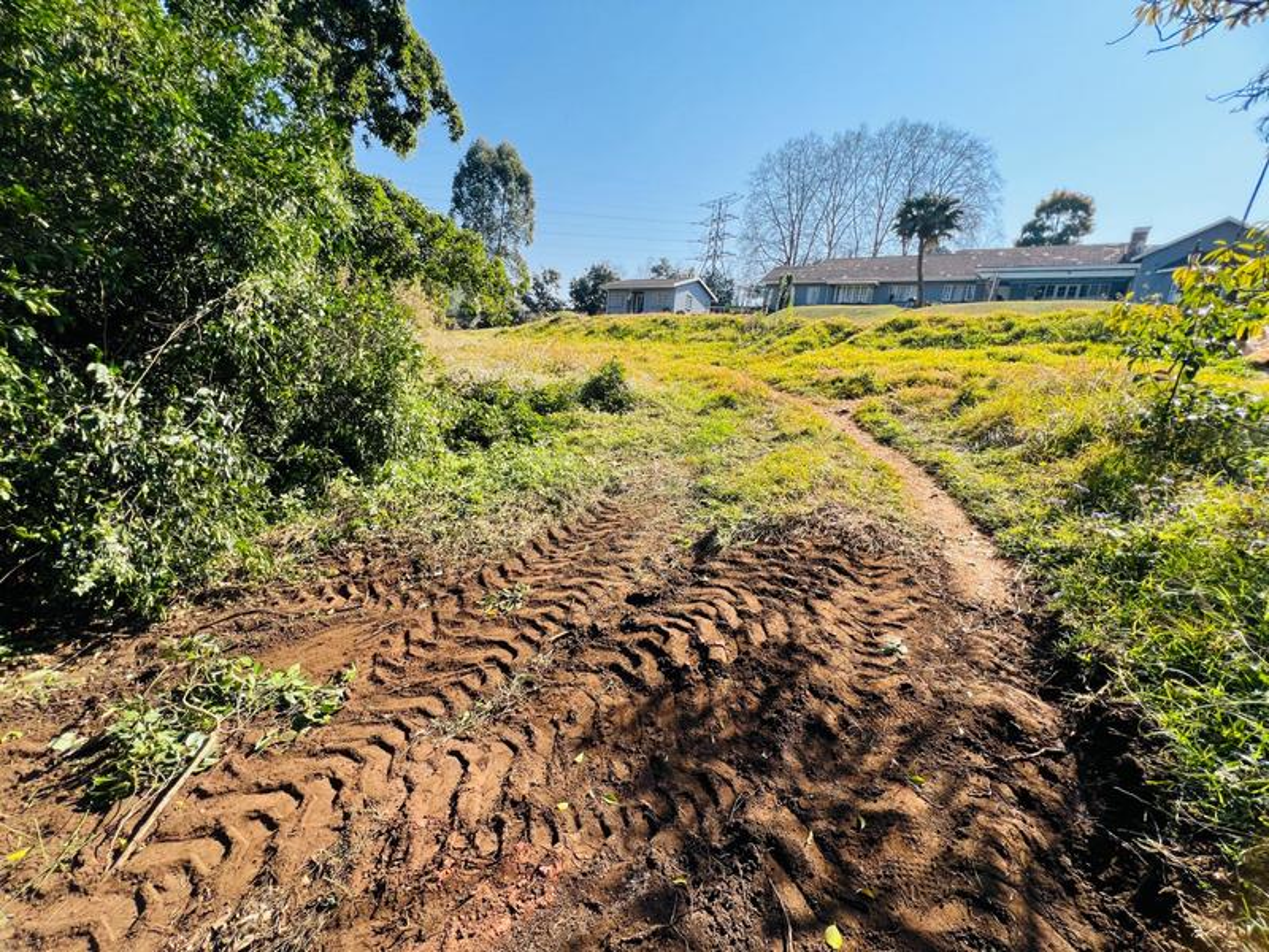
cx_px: 634
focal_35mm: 13
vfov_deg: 89.9
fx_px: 477
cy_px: 476
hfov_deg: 106.2
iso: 32
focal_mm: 1.57
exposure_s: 1/573
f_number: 1.8
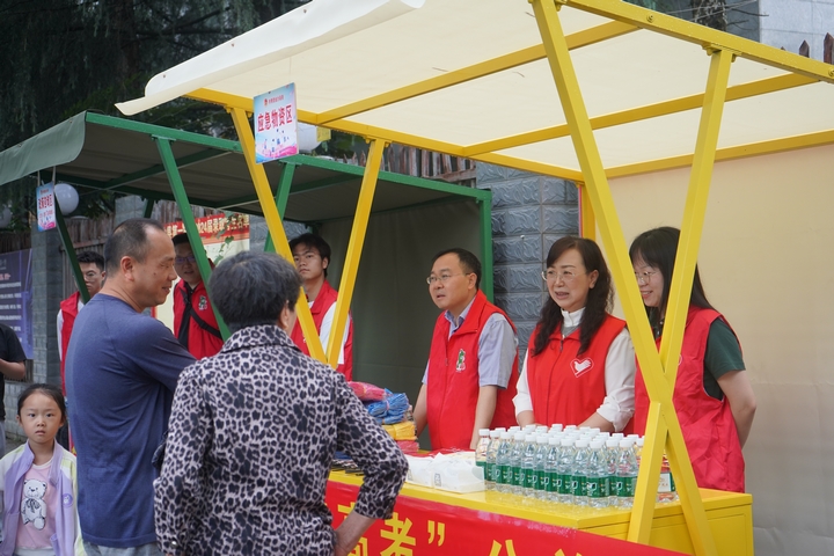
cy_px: 278
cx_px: 417
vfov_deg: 23.8
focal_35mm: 57
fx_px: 1320
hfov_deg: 35.1
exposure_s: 1/160
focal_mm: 57
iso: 800
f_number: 5
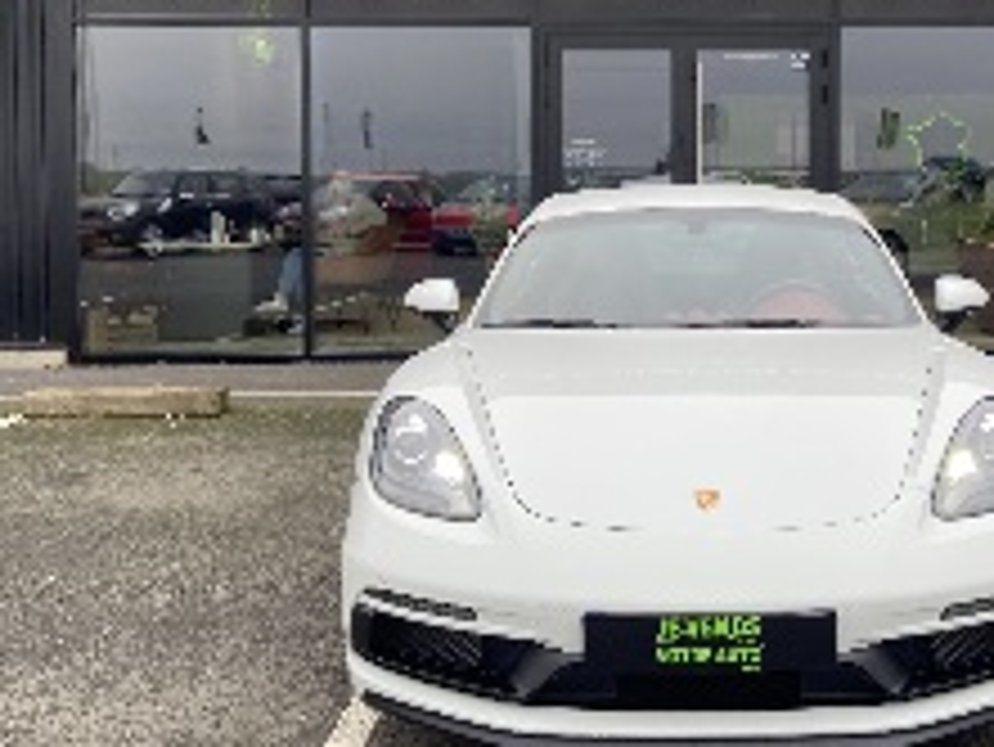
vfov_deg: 29.5
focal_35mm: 49
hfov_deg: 38.3
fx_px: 1408
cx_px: 688
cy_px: 243
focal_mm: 4.25
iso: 40
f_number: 1.8
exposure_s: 1/122
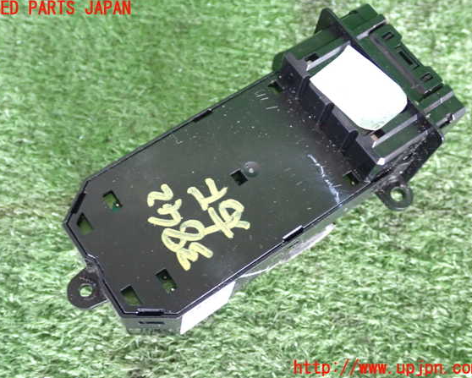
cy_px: 189
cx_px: 231
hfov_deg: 42.9
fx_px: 601
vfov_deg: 34.9
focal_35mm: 43
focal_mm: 7.31
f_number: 2.8
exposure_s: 1/40
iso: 800
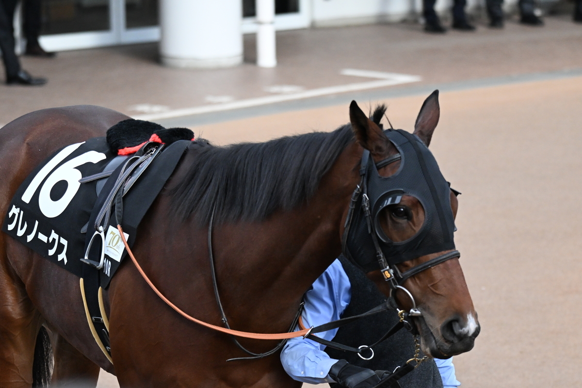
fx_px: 4486
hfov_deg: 7.4
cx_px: 291
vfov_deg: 5.0
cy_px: 194
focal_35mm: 278
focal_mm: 185
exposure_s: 1/3200
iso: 3200
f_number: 5.3
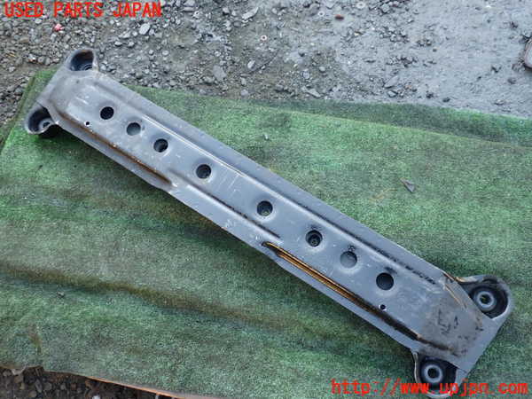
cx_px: 266
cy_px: 200
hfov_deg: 60.0
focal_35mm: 30
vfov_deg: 46.8
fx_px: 461
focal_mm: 5.4
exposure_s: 1/60
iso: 200
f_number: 2.3
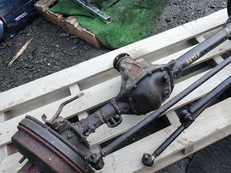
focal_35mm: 35
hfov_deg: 51.6
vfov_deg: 40.6
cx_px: 156
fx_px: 233
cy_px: 82
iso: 200
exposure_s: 1/50
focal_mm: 4.5
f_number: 2
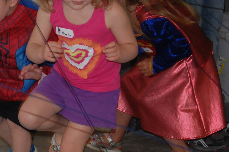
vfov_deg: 6.0
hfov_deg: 8.9
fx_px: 1464
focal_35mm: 230
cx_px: -11
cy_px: 52
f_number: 5.6
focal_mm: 55
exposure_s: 1/60
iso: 400
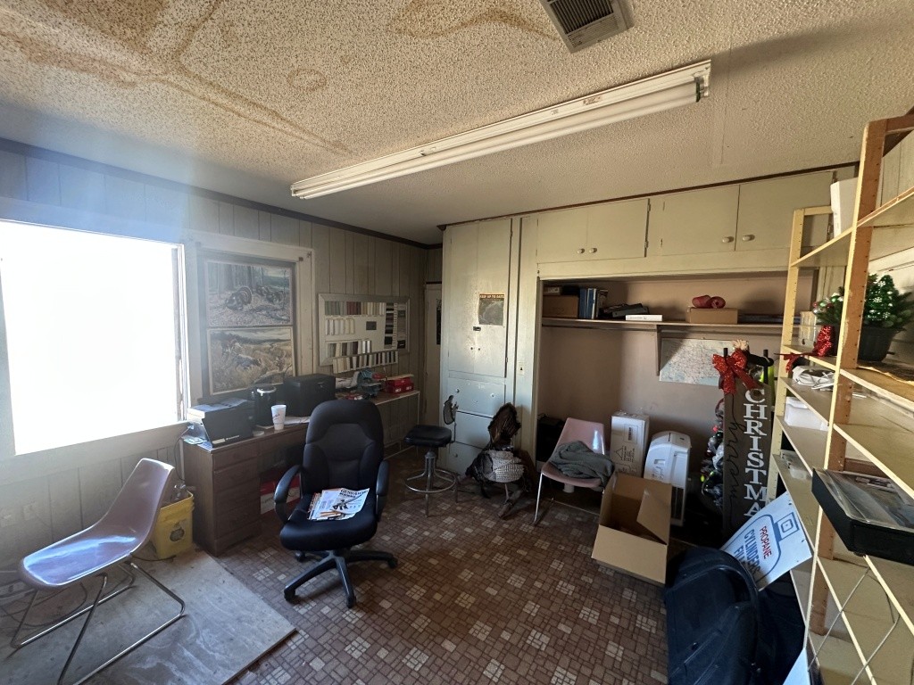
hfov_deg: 102.1
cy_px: 342
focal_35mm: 14
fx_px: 370
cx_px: 457
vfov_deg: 85.7
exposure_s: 1/60
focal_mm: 2.22
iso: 320
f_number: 2.2
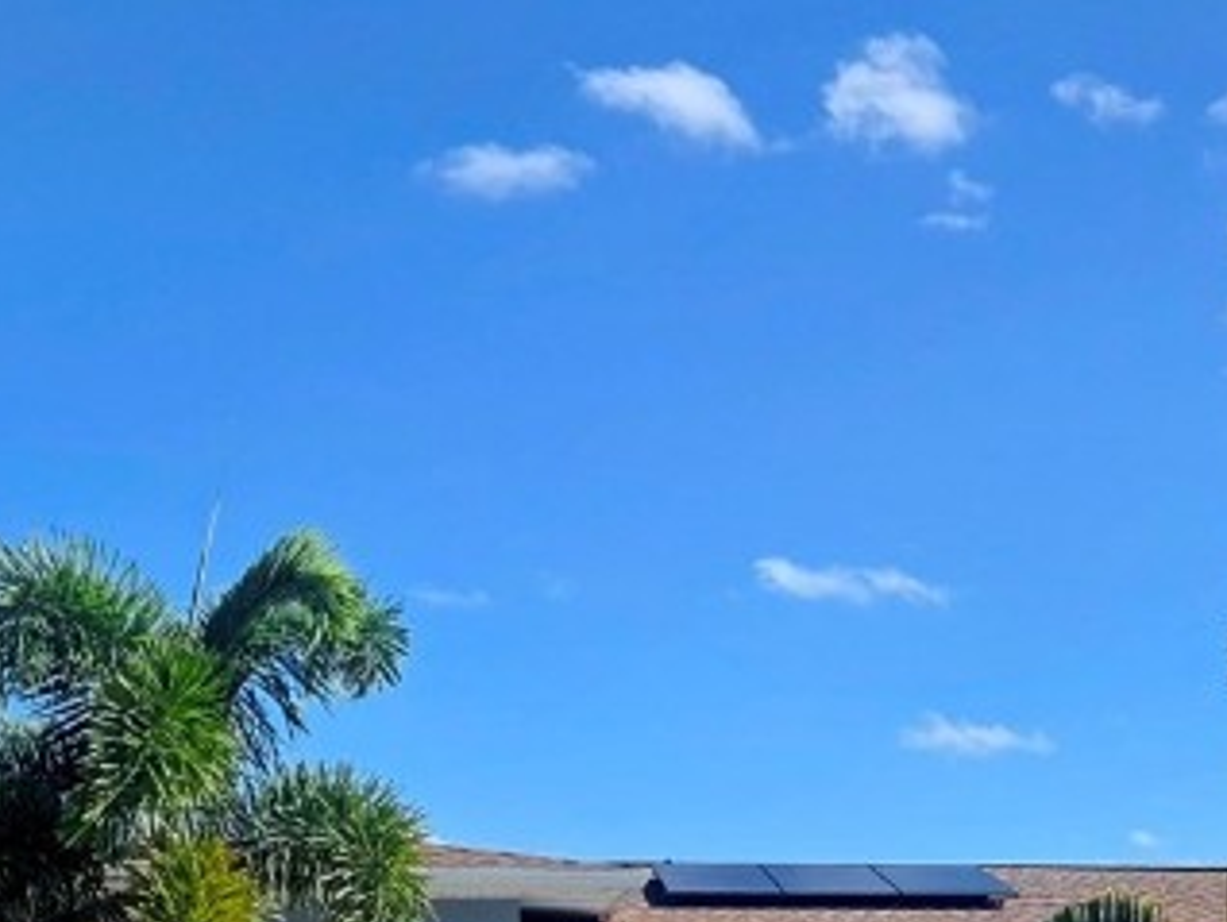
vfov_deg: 19.0
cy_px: 1042
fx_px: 2625
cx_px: 648
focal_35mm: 74
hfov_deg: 26.3
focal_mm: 5.4
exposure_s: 1/7328
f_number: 1.8
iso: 80
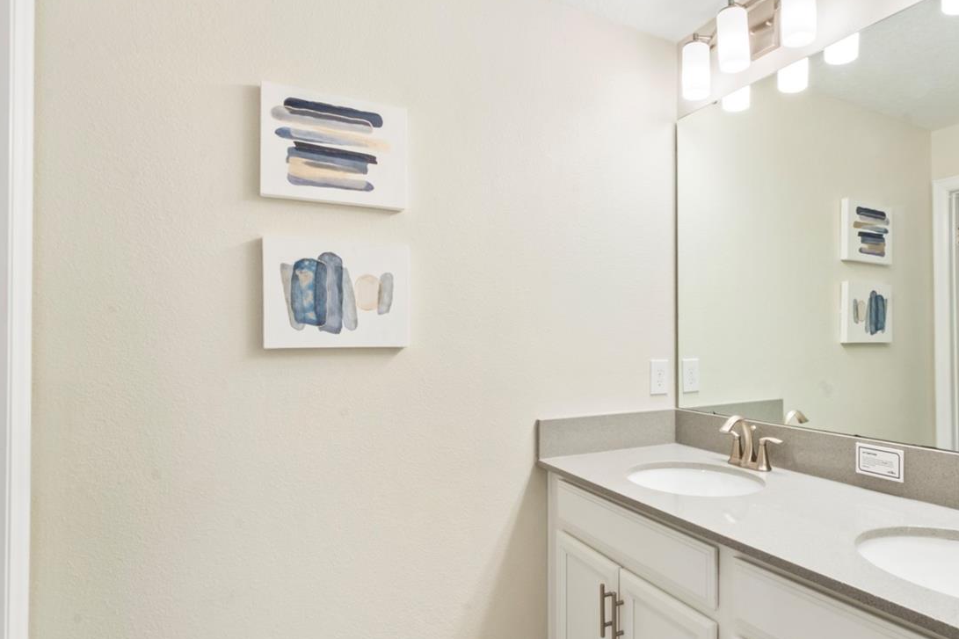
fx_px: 586
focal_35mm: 22
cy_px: 331
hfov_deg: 77.0
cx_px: 608
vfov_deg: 57.2
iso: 320
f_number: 22
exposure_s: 1/1.67
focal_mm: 10
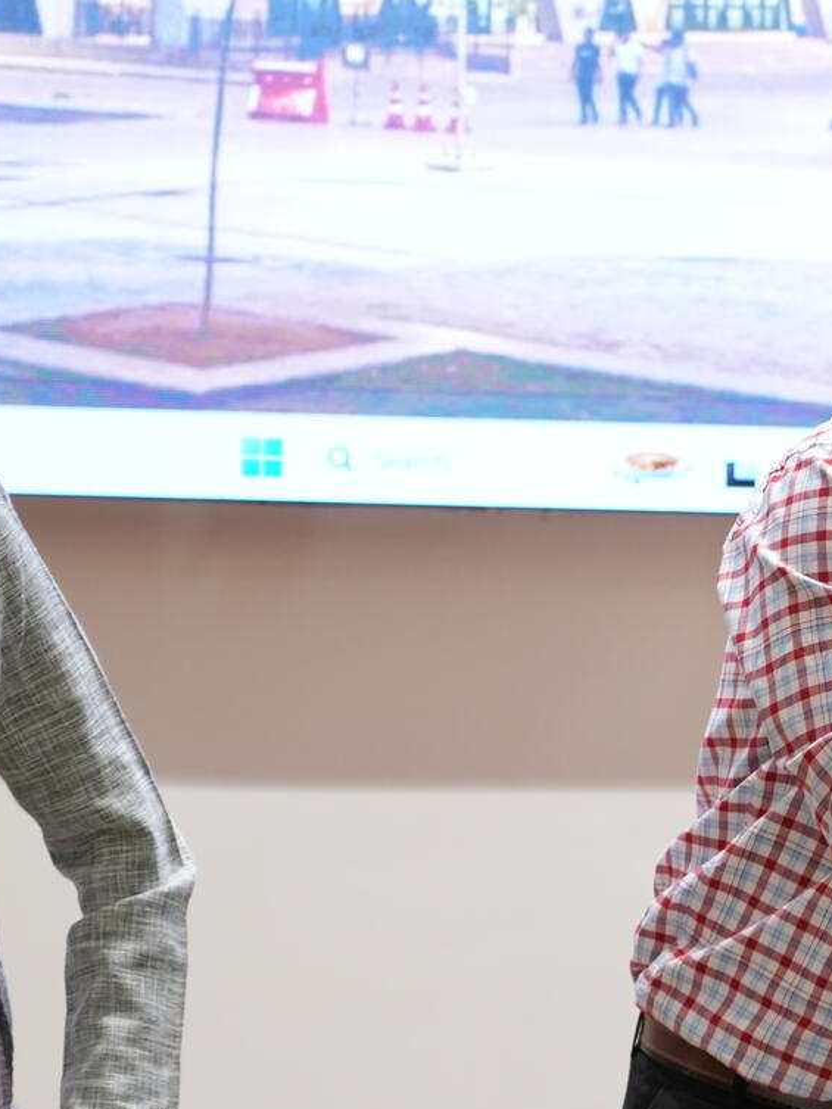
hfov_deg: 9.4
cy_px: 813
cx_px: 1324
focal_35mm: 152
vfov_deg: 13.0
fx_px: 4870
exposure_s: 1/160
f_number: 4
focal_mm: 62
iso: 1600
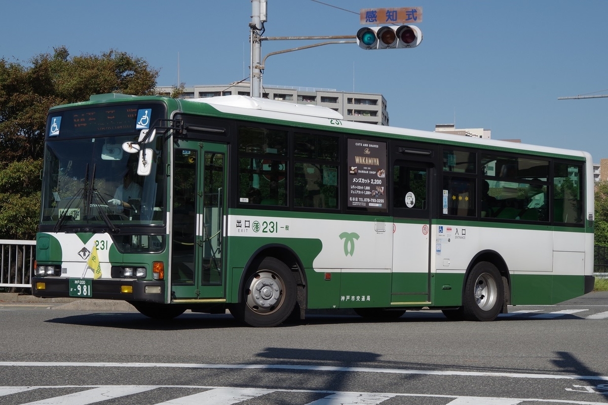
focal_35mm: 72
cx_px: 304
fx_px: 1216
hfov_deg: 28.1
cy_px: 202
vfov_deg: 18.9
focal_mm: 48
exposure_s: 1/320
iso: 200
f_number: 13
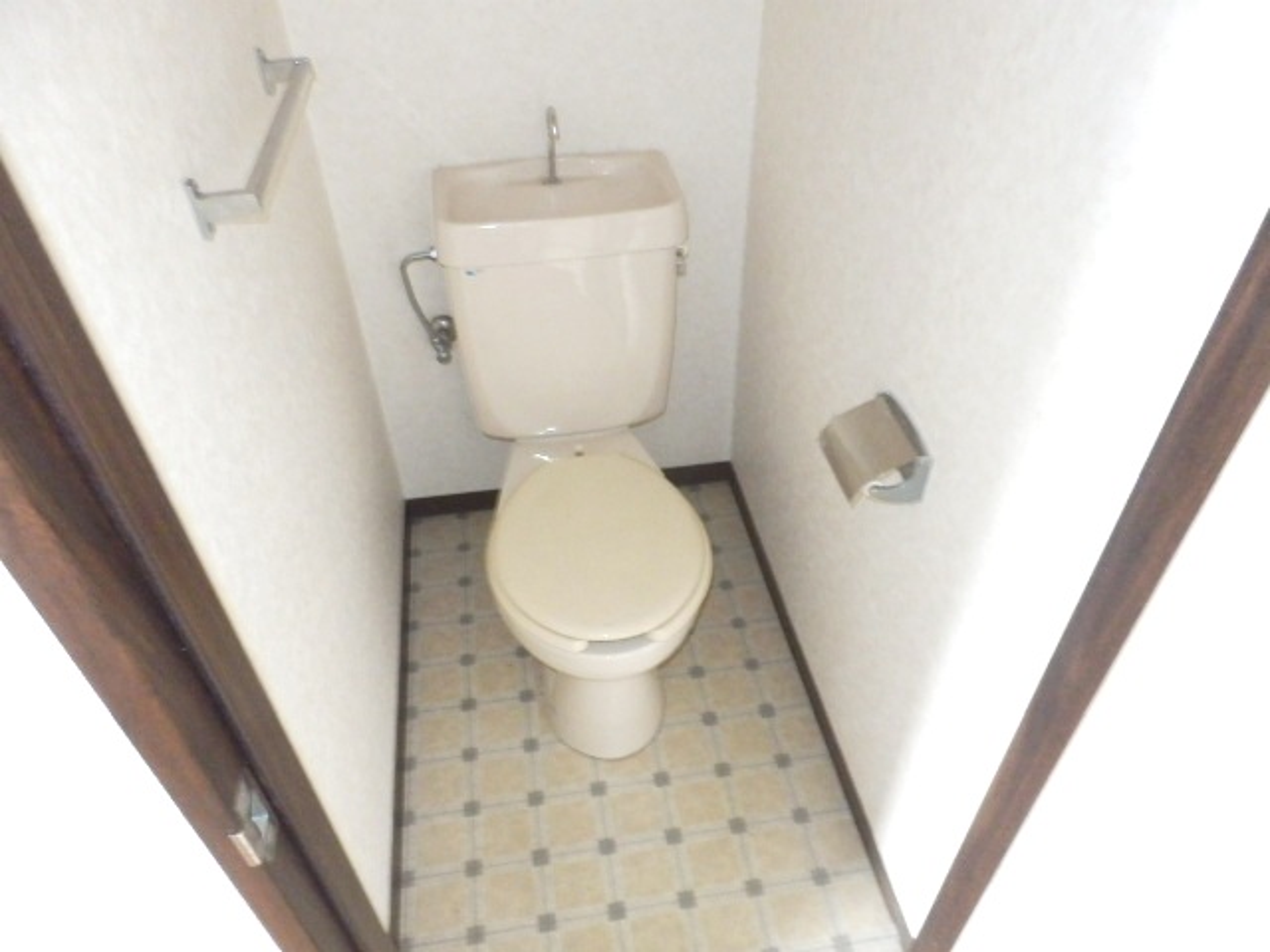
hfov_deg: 71.6
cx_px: 635
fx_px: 881
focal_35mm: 24
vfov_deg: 56.8
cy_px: 476
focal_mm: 4.2
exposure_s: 1/30
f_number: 3
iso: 800
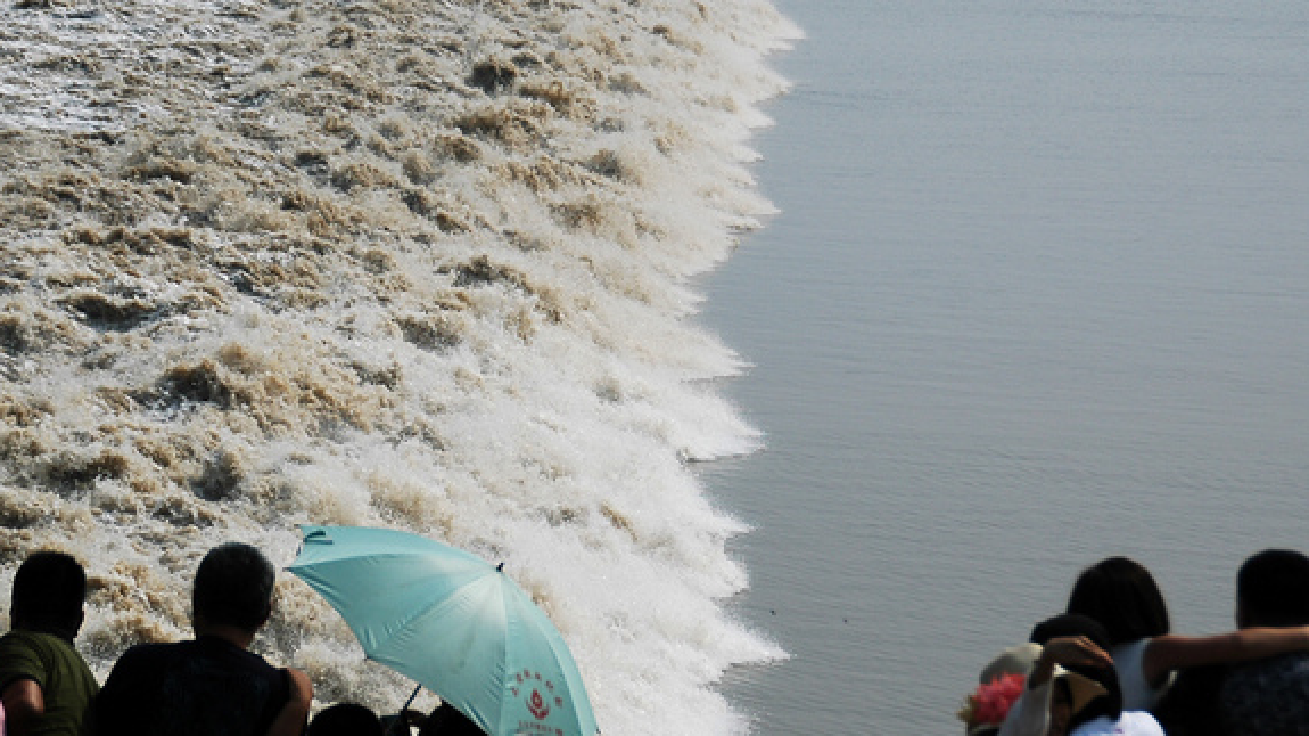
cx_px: 514
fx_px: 5681
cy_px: 313
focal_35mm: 164
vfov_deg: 7.4
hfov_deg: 13.1
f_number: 6.3
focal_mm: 75
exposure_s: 1/2000
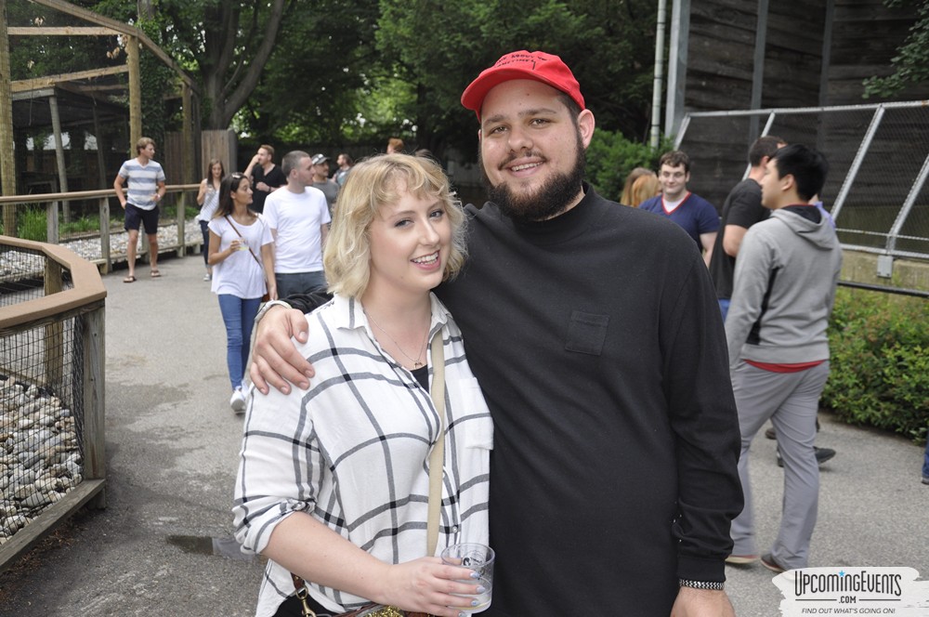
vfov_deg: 34.1
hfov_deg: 49.6
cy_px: 308
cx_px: 464
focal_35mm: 39
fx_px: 1005
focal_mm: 26
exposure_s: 1/60
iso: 400
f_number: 4
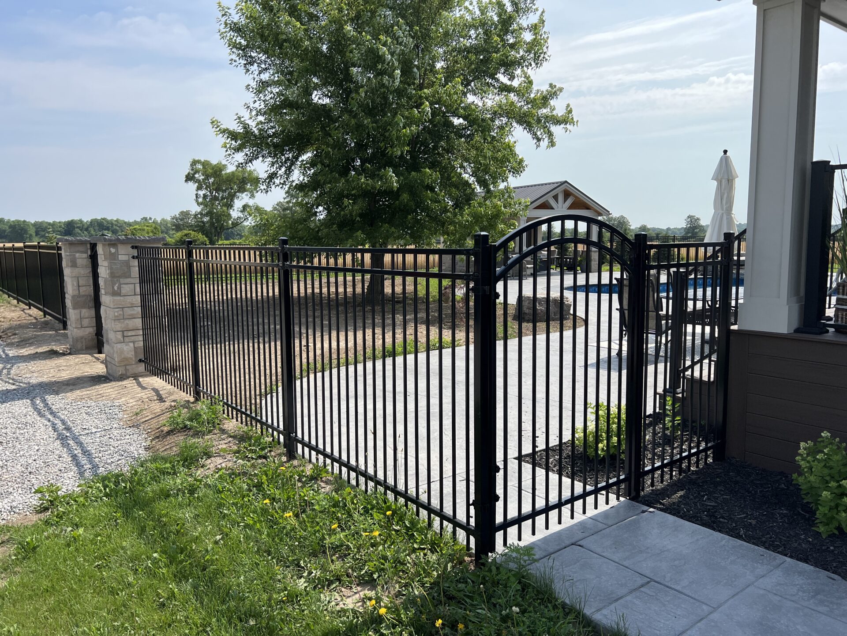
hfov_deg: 67.3
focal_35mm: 26
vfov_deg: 53.1
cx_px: 424
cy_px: 318
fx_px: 636
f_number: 1.5
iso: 50
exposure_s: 1/4444
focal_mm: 5.7
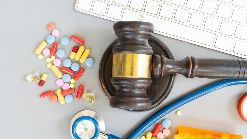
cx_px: 124
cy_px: 79
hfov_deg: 36.0
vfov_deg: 20.7
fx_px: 380
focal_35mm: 58
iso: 1600
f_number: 10
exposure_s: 1/100
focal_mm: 55
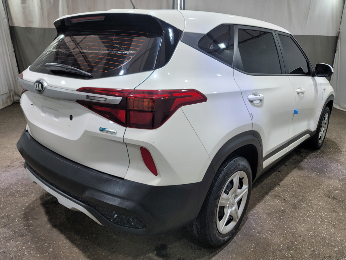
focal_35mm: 25
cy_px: 130
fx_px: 250
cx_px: 173
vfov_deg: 54.9
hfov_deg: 69.4
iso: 32
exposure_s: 1/120
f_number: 1.8
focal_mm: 7
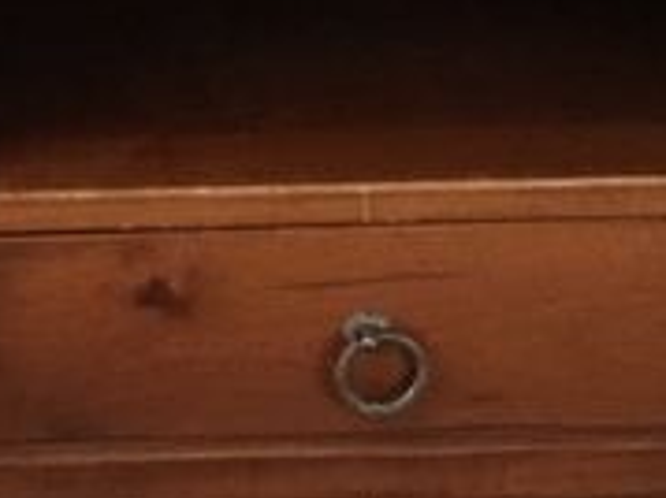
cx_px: 160
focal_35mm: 173
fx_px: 3326
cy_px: -346
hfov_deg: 11.4
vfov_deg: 8.3
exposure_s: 1/33
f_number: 2.4
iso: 125
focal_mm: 3.3
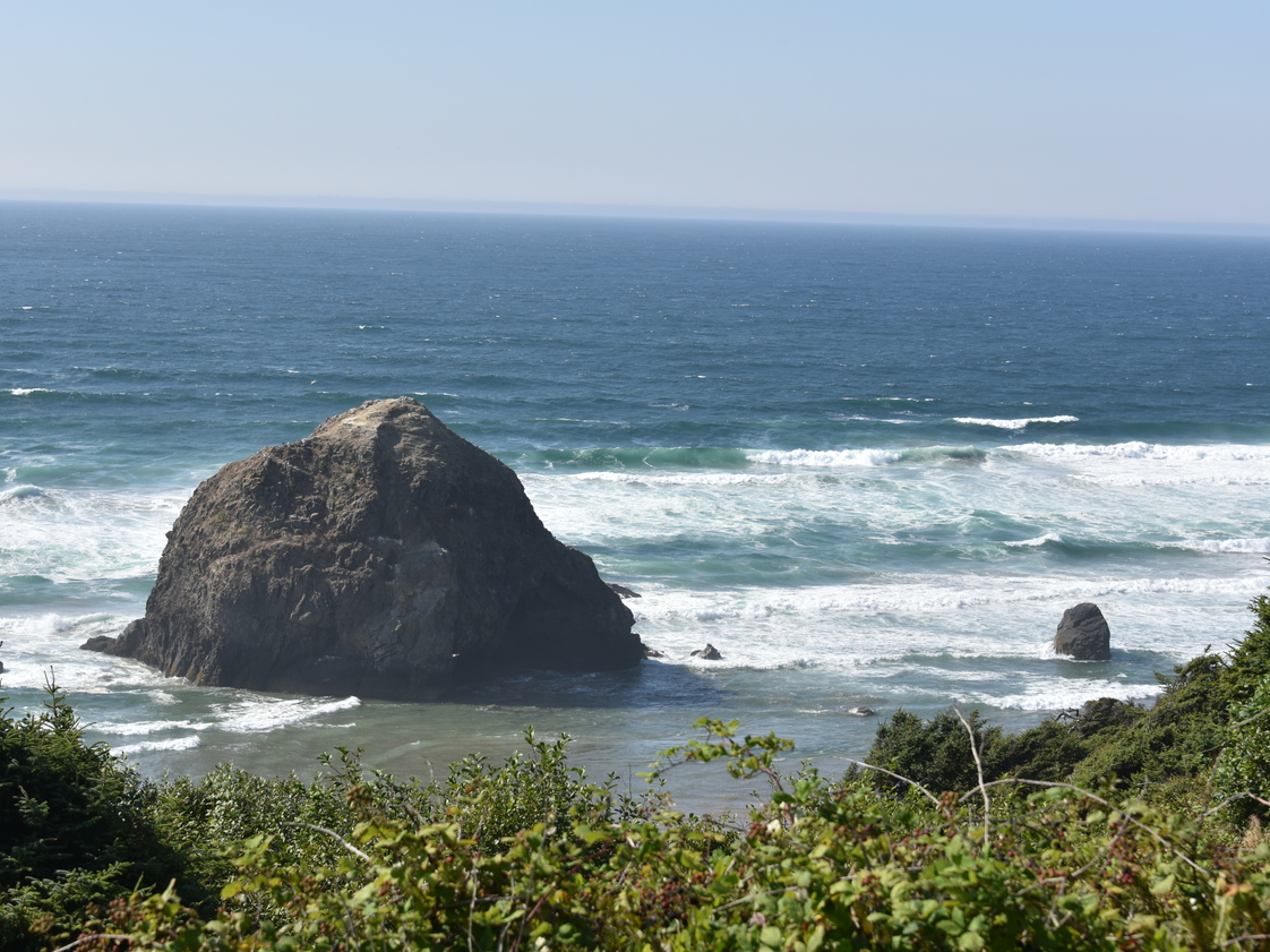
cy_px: 482
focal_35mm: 79
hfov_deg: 24.7
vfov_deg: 18.7
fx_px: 2898
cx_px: 570
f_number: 9
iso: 100
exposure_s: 1/320
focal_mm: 72
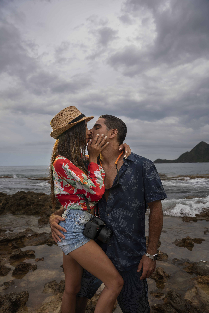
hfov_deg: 53.1
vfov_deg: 73.7
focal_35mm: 24
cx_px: 104
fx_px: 209
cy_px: 156
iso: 100
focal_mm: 24
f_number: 4.5
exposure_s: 1/400
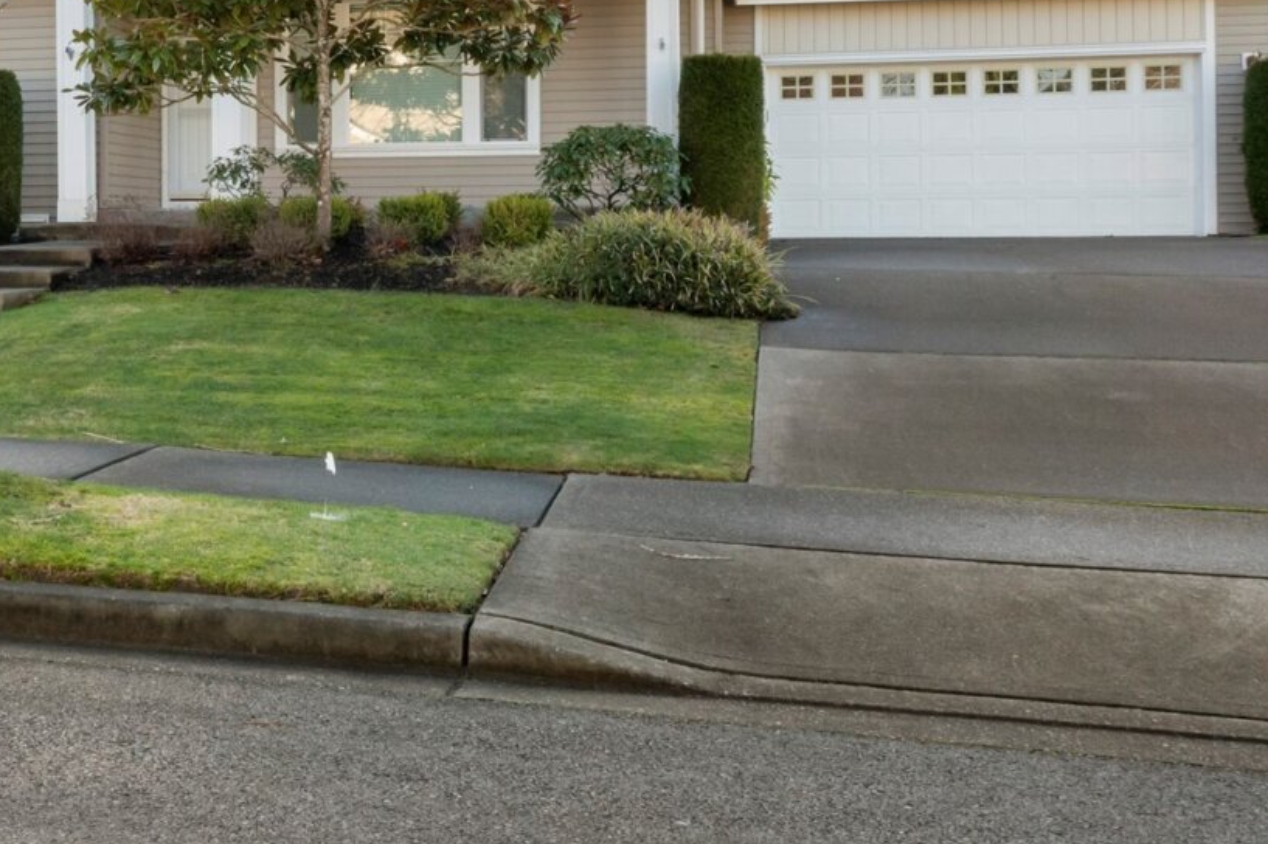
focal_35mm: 48
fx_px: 1690
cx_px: 251
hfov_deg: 39.5
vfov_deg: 27.9
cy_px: 281
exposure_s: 1/120
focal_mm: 10.26
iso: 400
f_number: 9
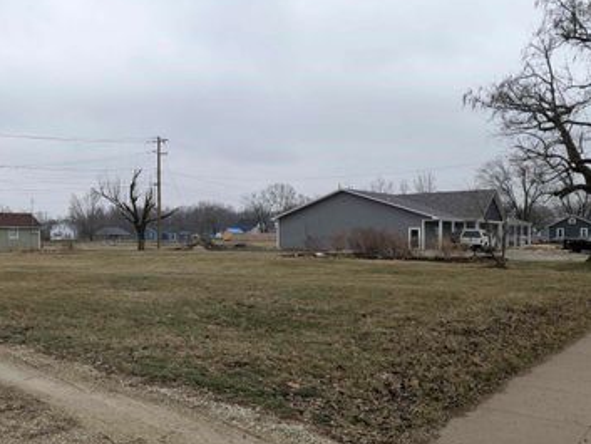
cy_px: 239
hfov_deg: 52.4
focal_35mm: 34
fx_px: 581
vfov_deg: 41.8
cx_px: 174
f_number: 1.7
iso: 30
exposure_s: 1/279
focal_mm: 4.53
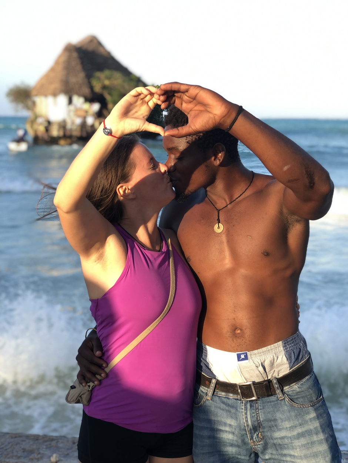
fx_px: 764
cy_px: 232
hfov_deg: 25.7
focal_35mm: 57
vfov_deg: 33.8
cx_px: 174
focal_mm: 6.6
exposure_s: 1/120
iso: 25
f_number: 2.8
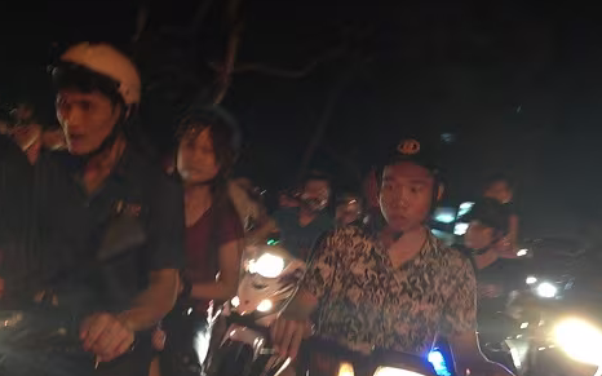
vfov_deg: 28.5
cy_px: 229
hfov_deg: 44.0
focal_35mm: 45
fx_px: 738
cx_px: 229
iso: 320
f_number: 2.4
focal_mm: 4.12
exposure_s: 1/20
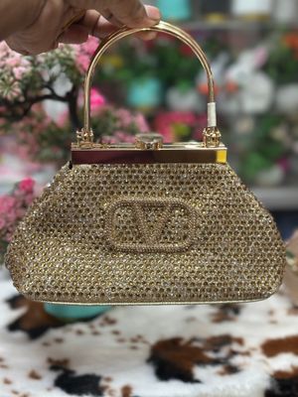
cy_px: 198
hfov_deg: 30.3
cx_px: 149
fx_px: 551
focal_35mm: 48
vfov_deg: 39.7
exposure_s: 1/50
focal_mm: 6.86
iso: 125
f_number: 1.78
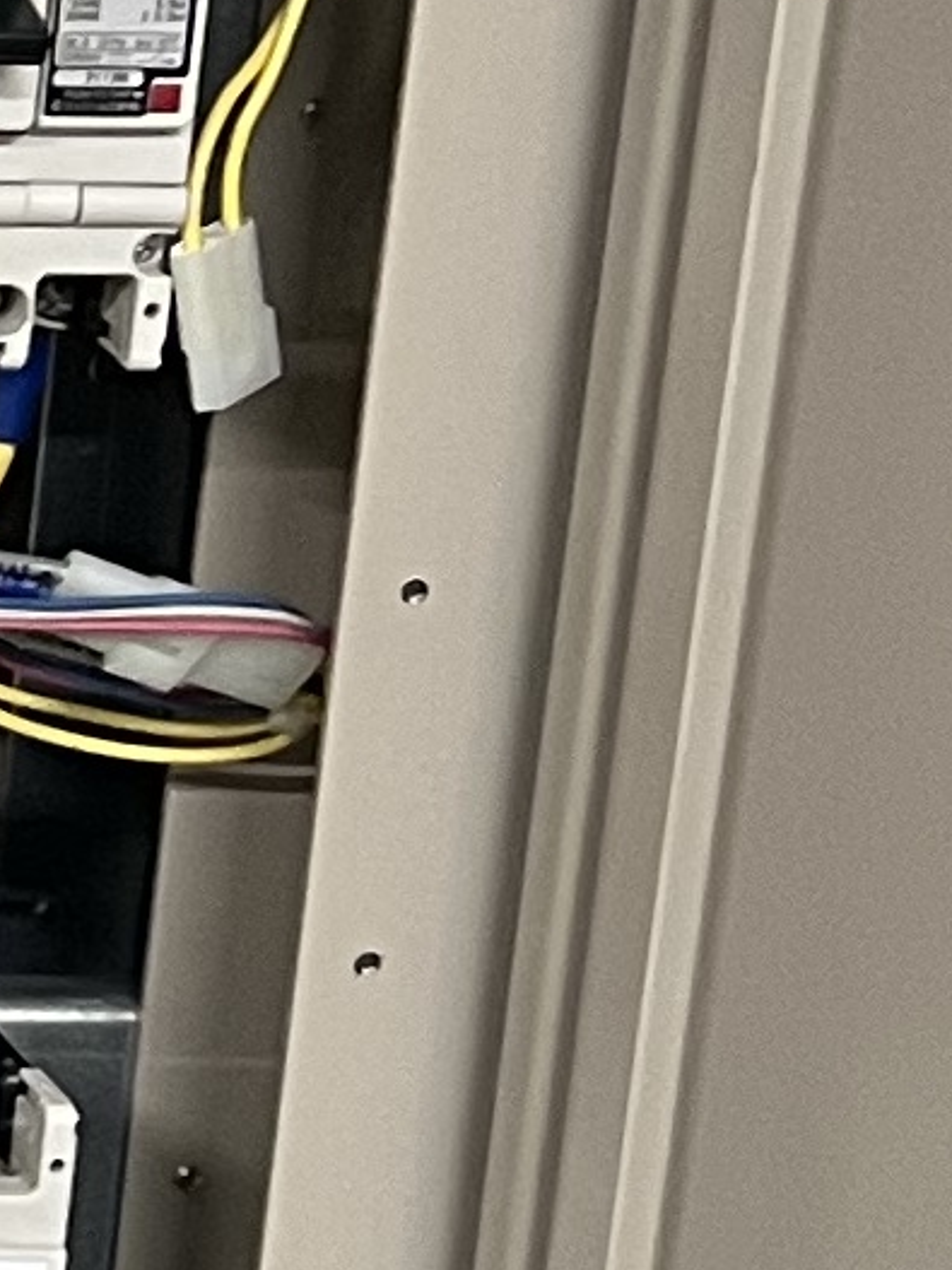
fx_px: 7300
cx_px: -2439
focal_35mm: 199
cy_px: 928
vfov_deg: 9.9
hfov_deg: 6.4
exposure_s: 1/60
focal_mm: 5.7
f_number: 1.5
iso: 250
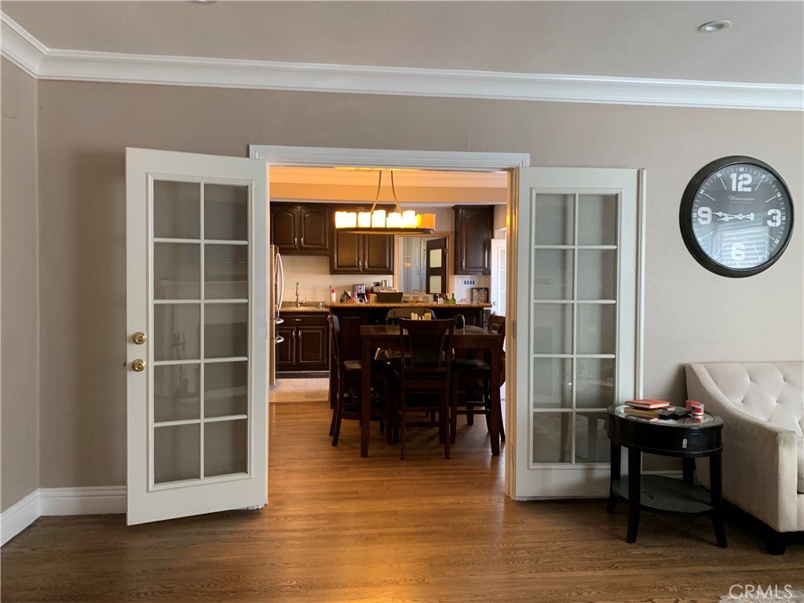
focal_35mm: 26
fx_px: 604
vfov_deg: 53.1
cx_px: 402
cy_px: 302
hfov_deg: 67.3
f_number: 1.8
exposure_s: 1/60
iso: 160
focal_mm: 4.25
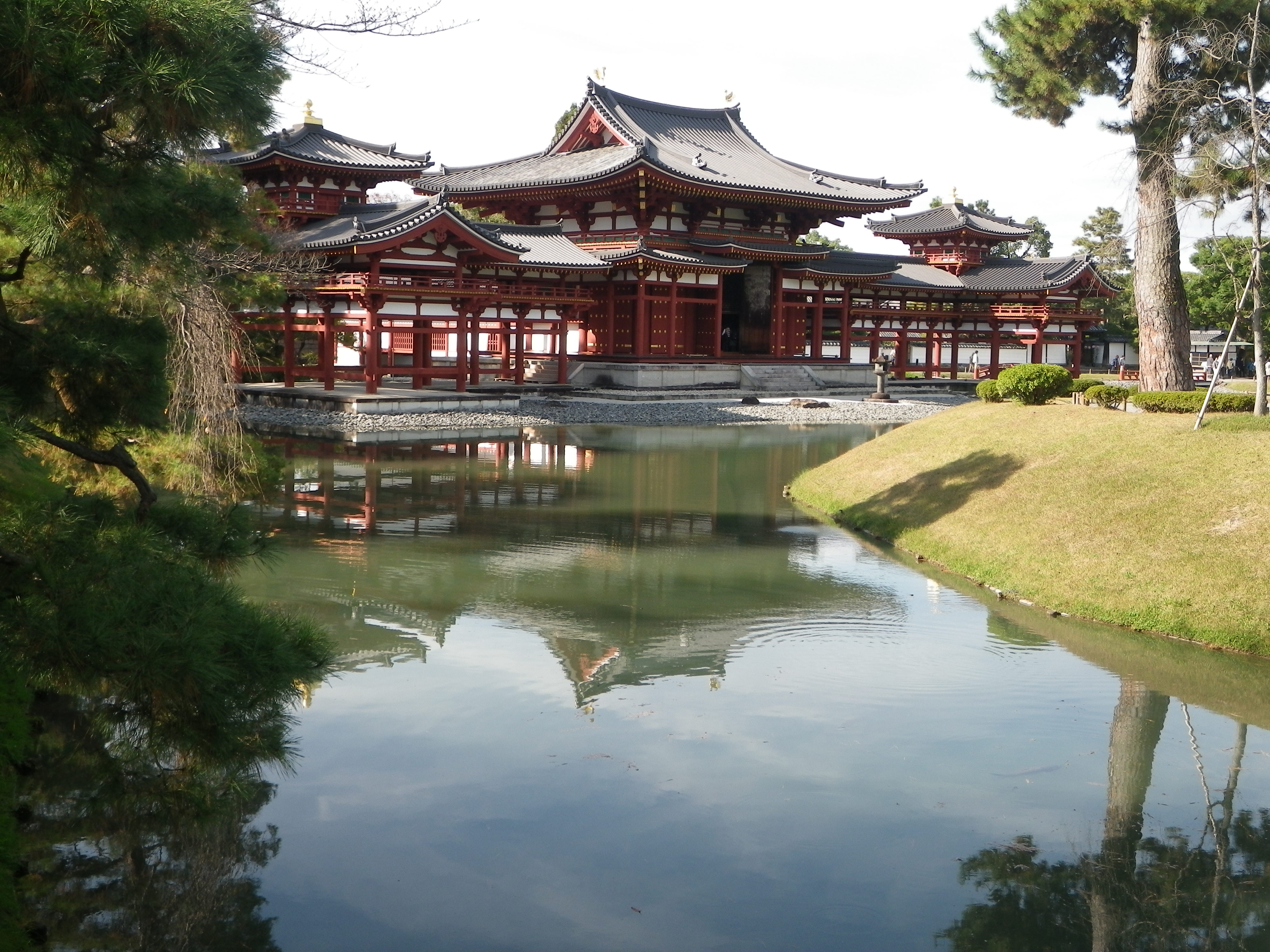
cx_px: 635
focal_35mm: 42
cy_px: 476
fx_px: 1541
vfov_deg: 34.3
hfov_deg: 44.8
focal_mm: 7.5
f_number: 4.2
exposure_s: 1/200
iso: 80
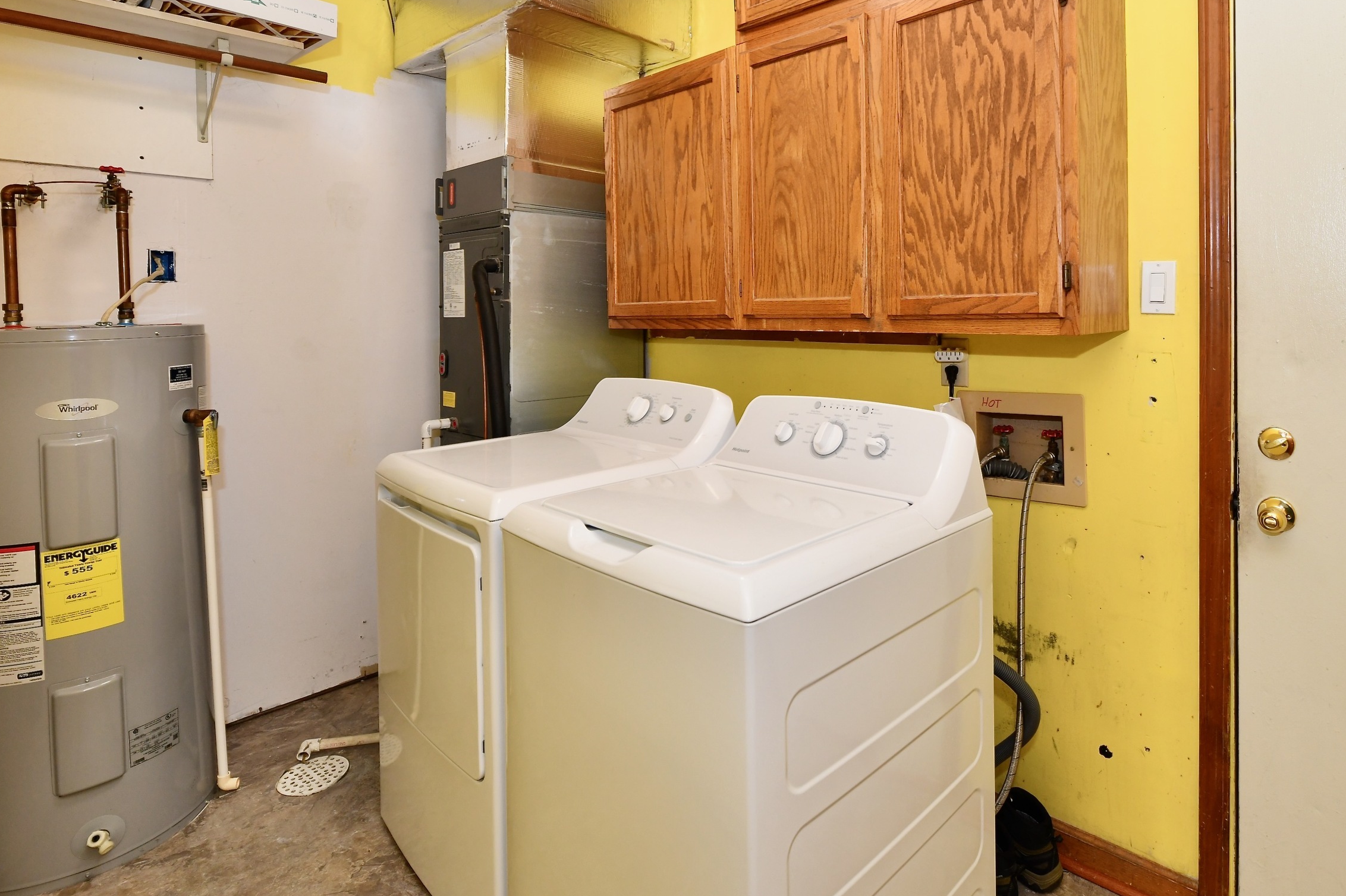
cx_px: 819
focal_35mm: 19
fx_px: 710
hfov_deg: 85.7
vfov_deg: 63.4
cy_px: 324
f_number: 6.3
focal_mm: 14
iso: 640
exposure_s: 1/60
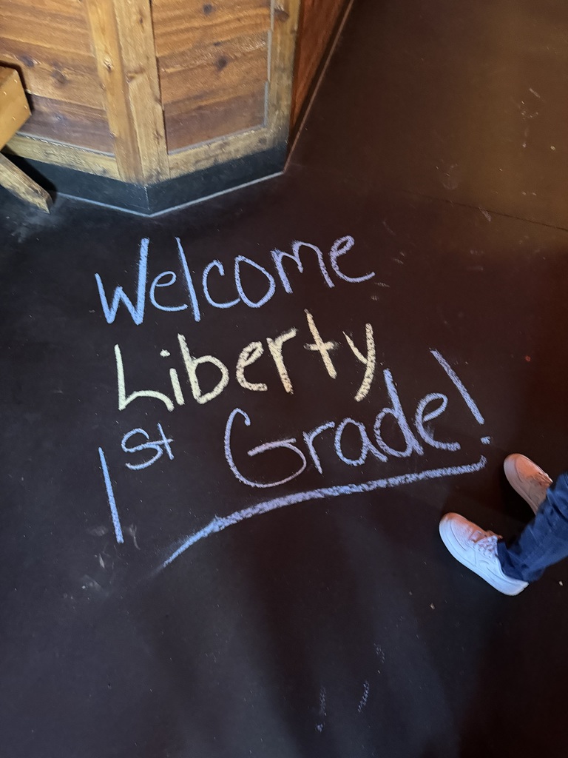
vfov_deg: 71.6
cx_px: 284
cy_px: 379
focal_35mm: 24
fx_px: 525
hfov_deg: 56.8
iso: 1600
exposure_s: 1/30
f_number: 1.78
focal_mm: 6.76
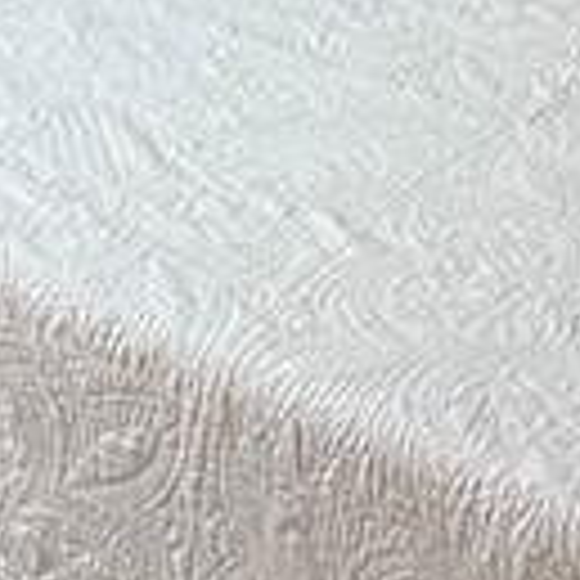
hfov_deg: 16.3
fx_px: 2028
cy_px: -513
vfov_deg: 14.1
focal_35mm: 107
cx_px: 252
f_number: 1.8
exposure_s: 1/120
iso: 200
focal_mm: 1.57
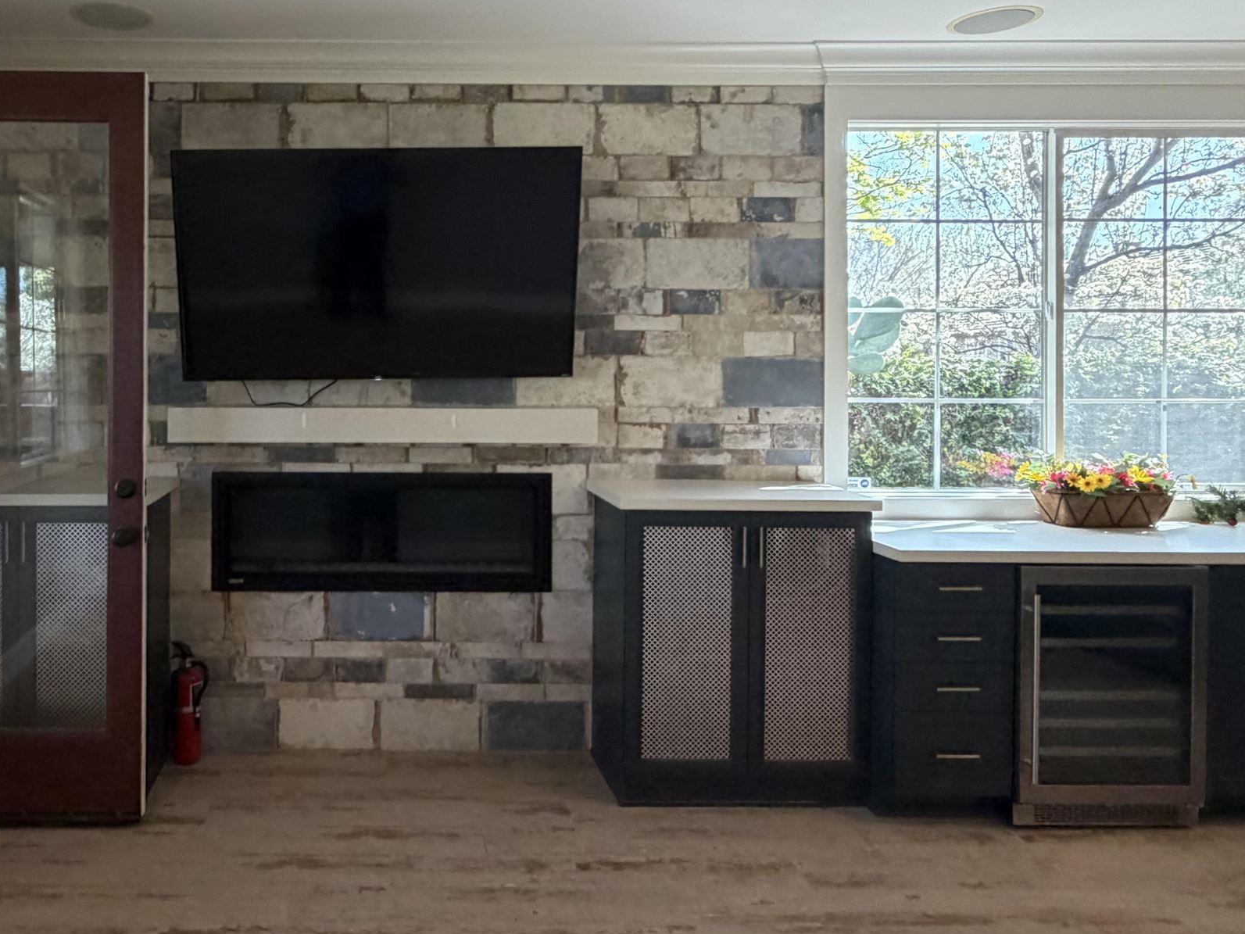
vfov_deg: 51.0
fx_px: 971
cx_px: 370
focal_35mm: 27
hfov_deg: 62.9
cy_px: 368
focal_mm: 2.22
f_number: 2.2
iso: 320
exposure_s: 1/120
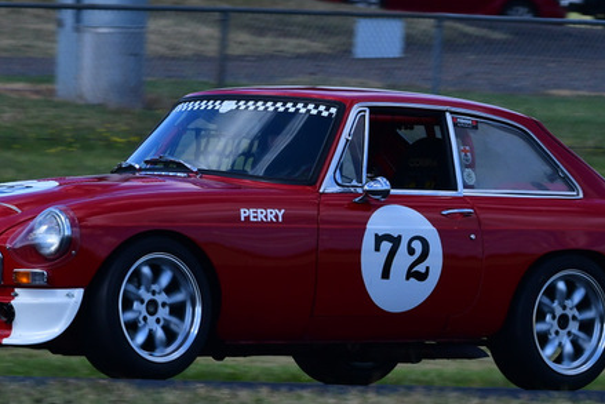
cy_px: 134
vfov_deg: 2.5
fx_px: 9195
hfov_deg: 3.8
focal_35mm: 547
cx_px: 243
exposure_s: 1/640
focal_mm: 200
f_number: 11
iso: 500
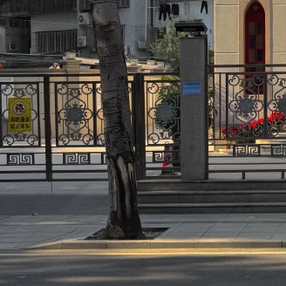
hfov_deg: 16.9
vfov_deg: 15.6
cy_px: -254
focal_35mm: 93
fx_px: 869
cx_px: 434
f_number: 1.78
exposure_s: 1/2174
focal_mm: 6.76
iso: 80
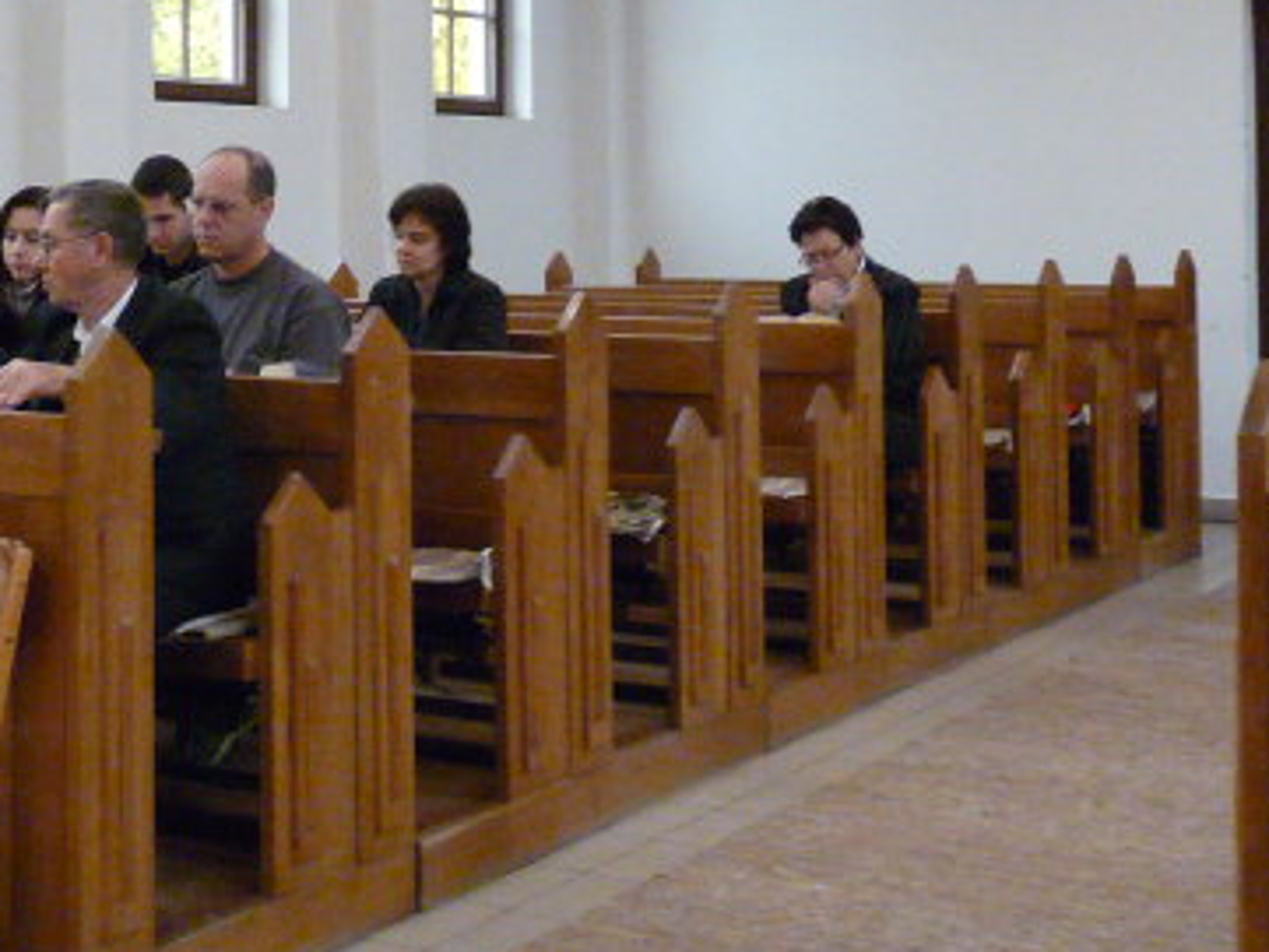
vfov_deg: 23.2
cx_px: 309
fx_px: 2274
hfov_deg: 30.6
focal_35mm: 62
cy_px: 151
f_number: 2.8
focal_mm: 4.8
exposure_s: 1/50
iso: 800
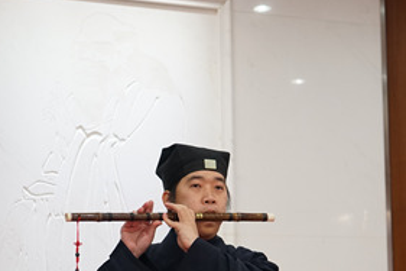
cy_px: 232
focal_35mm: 87
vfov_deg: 15.5
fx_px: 981
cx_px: 173
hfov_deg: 23.4
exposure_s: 1/60
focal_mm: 47
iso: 800
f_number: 4
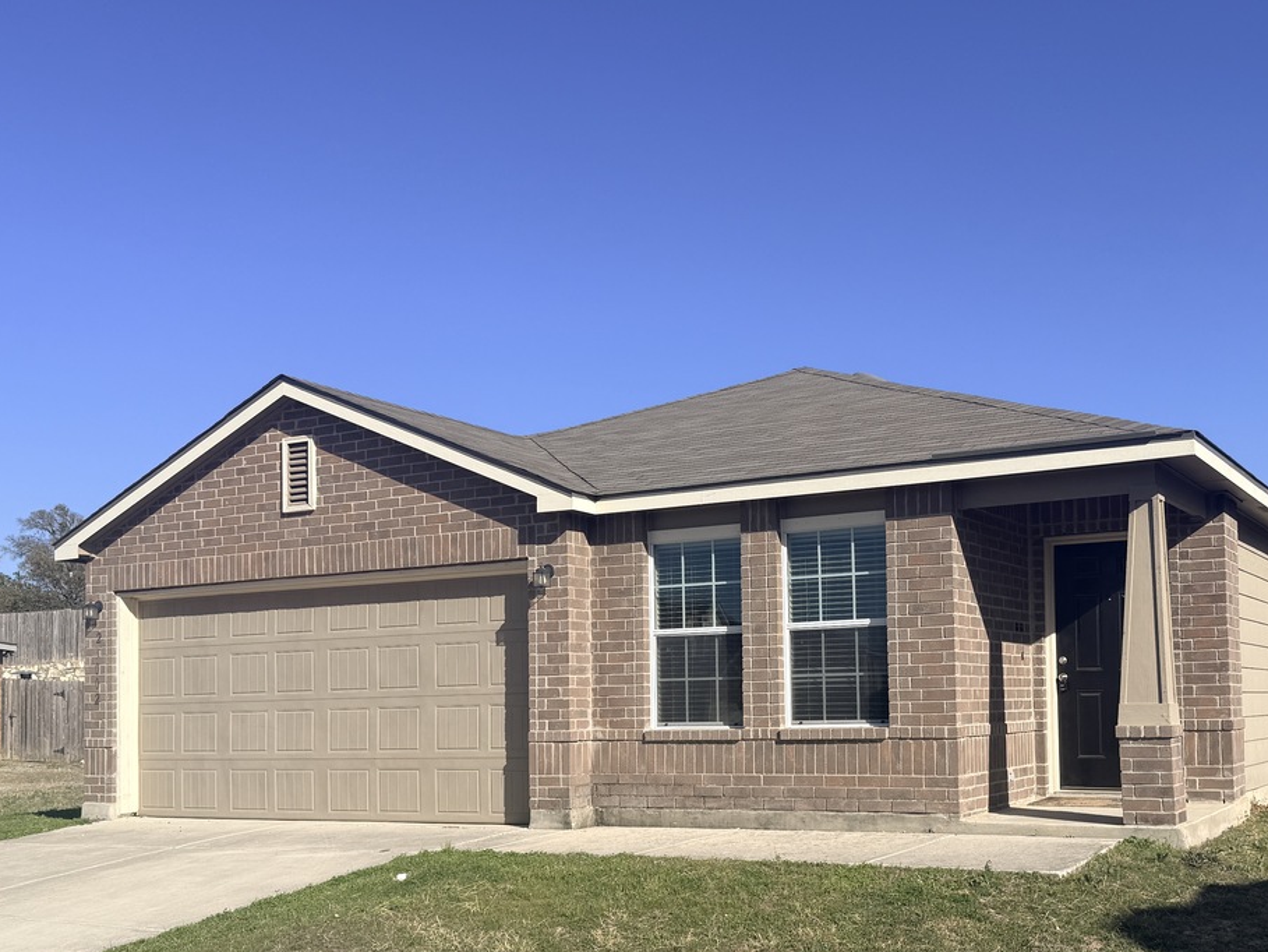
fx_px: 1392
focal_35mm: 38
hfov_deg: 48.6
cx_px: 771
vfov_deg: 37.3
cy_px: 631
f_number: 1.78
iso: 80
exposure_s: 1/6173
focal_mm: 6.76
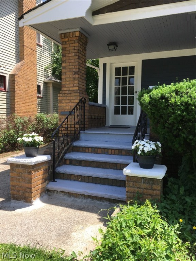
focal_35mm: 29
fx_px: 219
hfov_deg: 48.2
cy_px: 130
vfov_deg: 61.7
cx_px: 98
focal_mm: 4.15
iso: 25
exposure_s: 1/625
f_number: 2.2
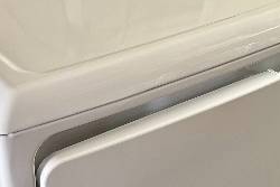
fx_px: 716
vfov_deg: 14.9
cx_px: 206
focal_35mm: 92
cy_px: 60
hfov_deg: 22.0
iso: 160
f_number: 1.6
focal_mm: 5.96
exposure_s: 1/60
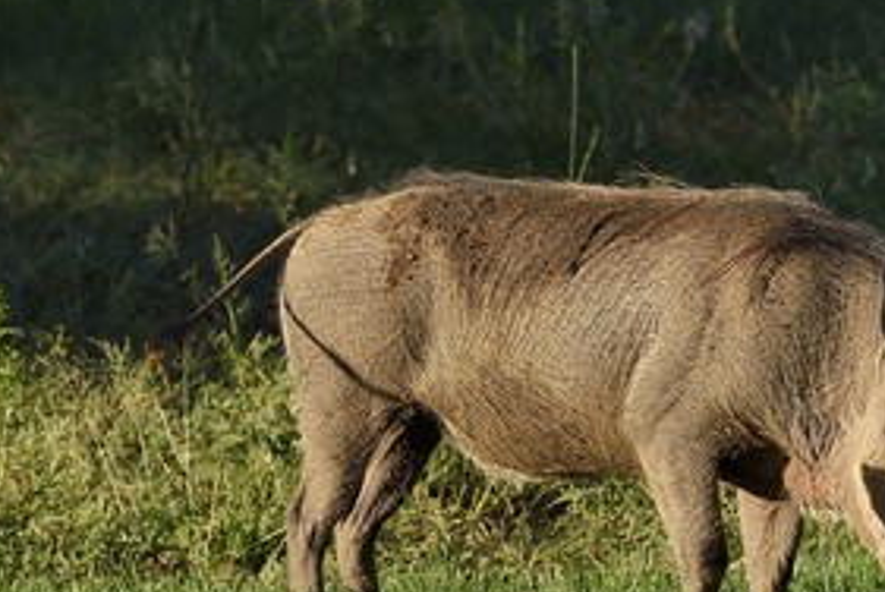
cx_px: 594
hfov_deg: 6.9
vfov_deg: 4.6
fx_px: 7333
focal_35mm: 298
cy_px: 372
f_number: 8
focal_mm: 200
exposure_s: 1/320
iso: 200
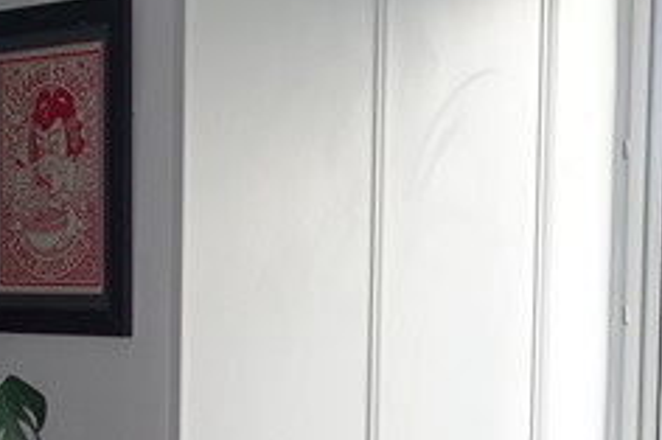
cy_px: 575
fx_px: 1911
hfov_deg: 19.6
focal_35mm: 104
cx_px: 404
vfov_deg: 12.7
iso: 125
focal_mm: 8.8
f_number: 2.8
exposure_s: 1/80
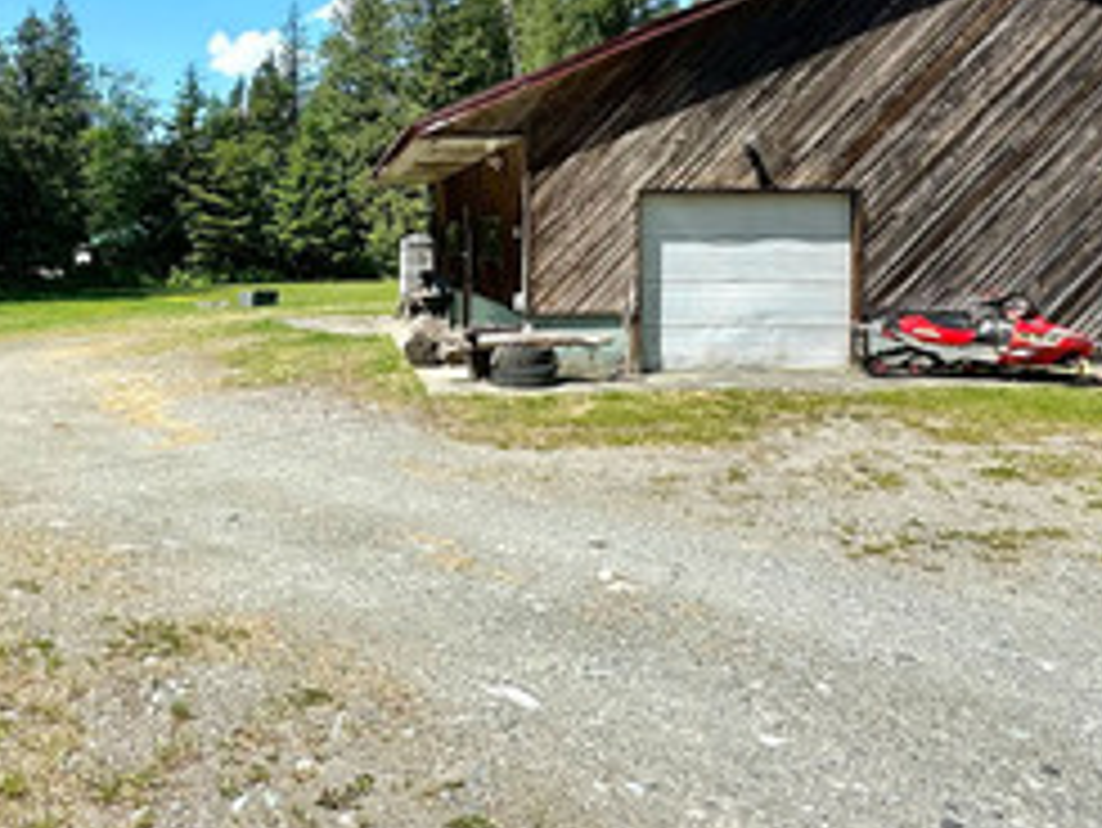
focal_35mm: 32
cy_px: 135
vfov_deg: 41.7
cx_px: 342
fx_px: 1019
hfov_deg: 55.3
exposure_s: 1/1435
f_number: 2.2
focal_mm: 2.22
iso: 40
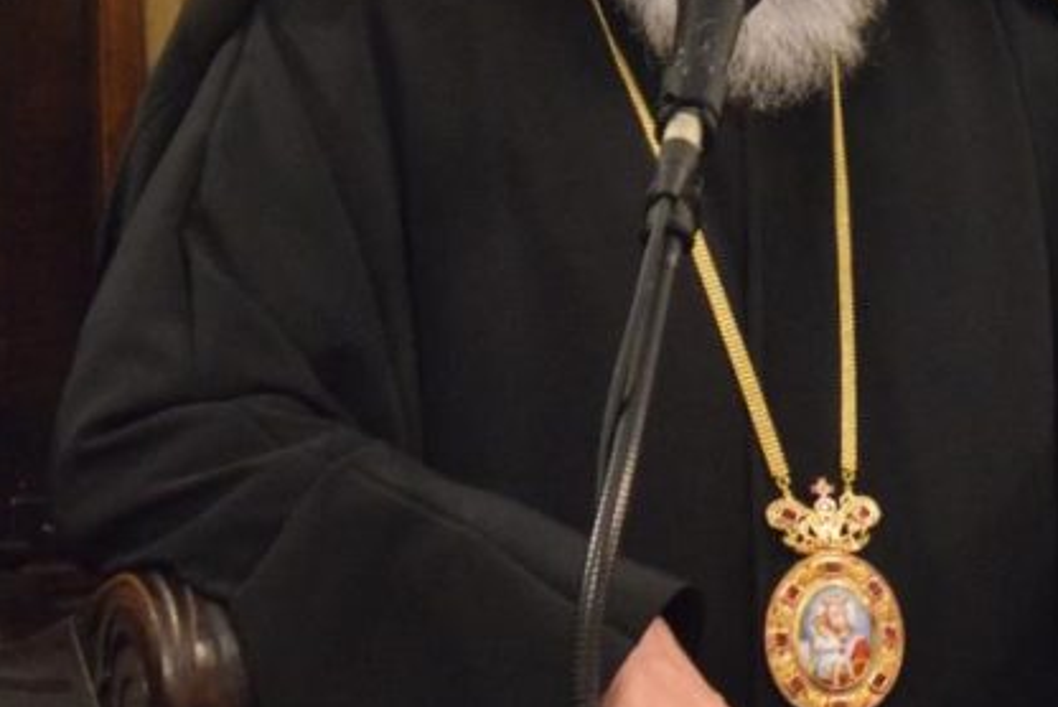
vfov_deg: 6.8
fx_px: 5977
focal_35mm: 203
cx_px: 1073
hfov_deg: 10.0
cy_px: 244
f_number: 5.6
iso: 6400
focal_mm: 55
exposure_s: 1/15
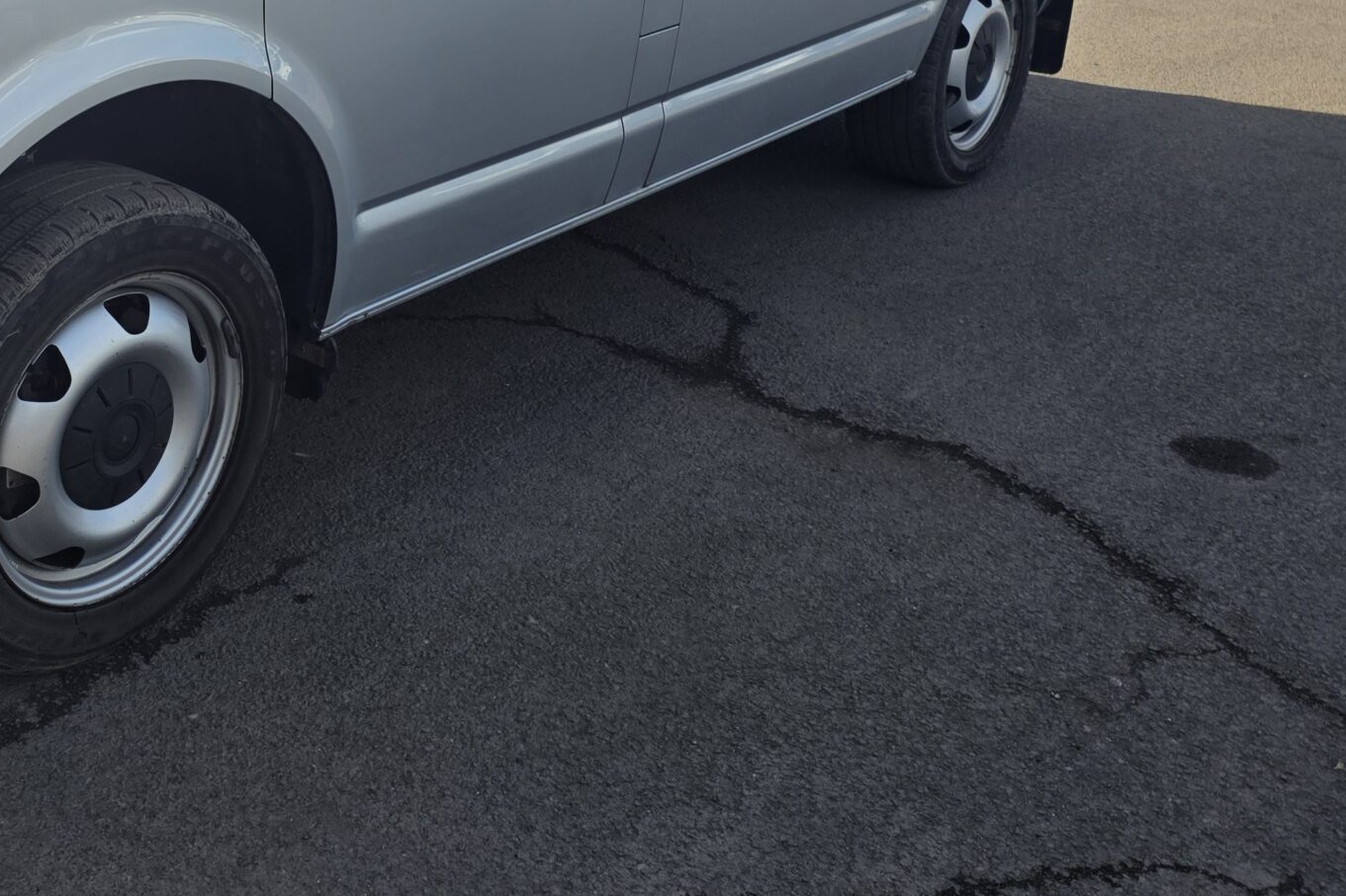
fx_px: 1682
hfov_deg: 41.2
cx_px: 214
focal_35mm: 45
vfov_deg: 28.7
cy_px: 94
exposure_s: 1/5447
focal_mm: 6.25
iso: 80
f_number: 1.7
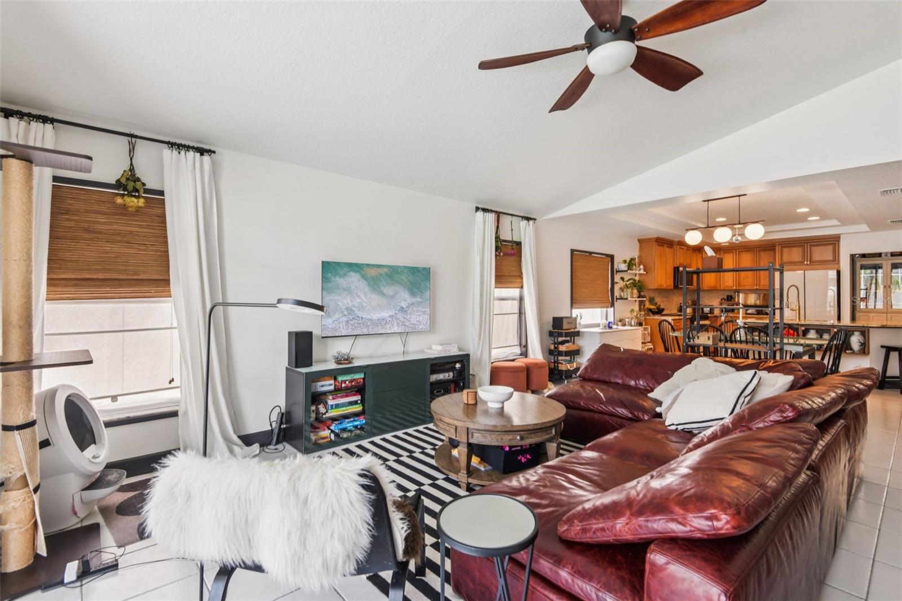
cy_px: 300
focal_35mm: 16
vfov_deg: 73.7
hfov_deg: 96.7
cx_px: 451
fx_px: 401
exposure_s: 1/30
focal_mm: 16
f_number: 8
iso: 400
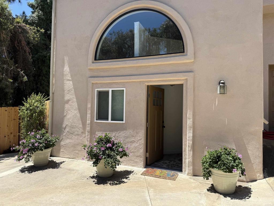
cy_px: 103
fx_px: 190
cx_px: 137
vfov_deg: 56.8
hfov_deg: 71.6
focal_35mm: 24
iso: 80
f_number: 1.78
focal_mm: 6.76
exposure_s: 1/2169
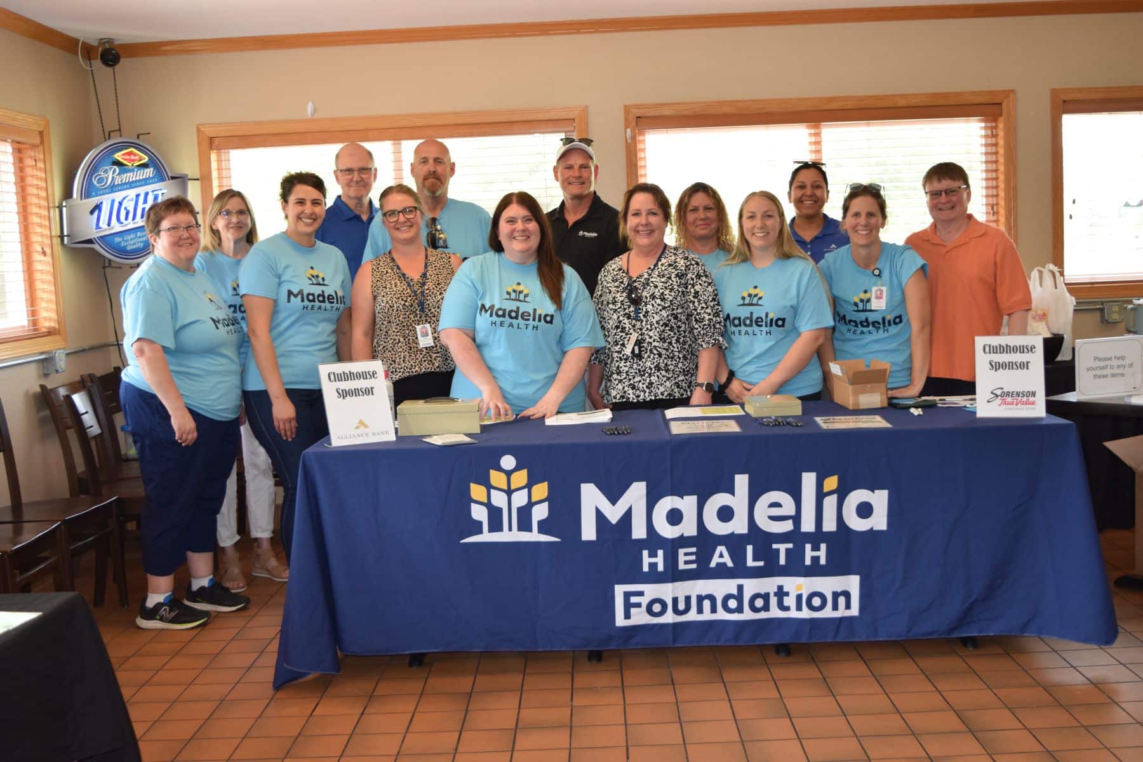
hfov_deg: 49.6
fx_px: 1238
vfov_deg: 34.2
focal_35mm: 39
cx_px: 572
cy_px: 381
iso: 800
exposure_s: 1/100
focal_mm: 26
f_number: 5
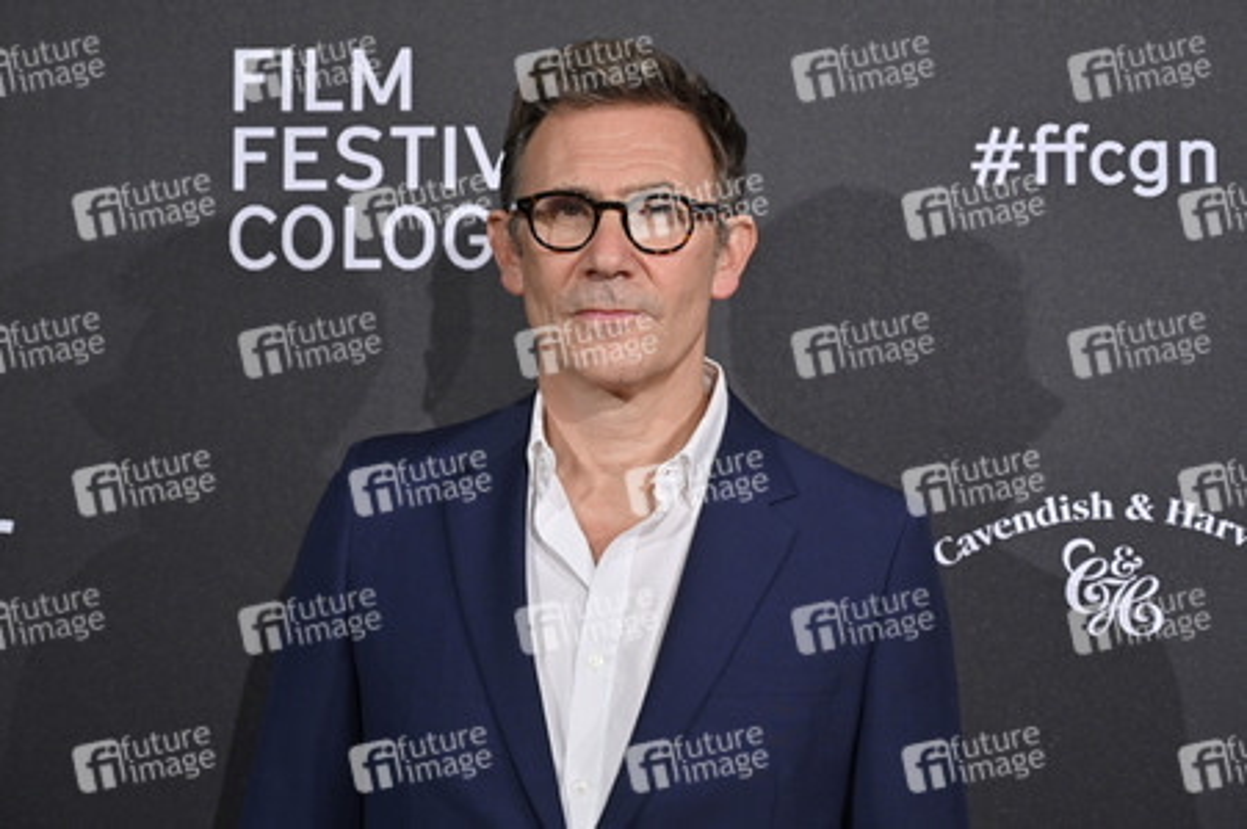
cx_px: 624
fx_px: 2423
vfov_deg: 19.4
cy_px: 414
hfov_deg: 28.9
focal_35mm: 70
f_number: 4
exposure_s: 1/200
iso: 1000
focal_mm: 70
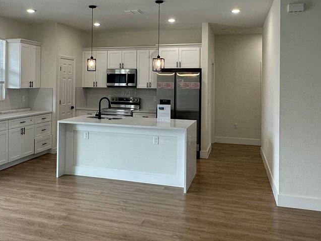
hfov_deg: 52.4
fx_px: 325
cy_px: 79
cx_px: 133
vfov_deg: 40.2
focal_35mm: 35
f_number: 2.2
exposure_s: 1/120
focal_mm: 2.22
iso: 64
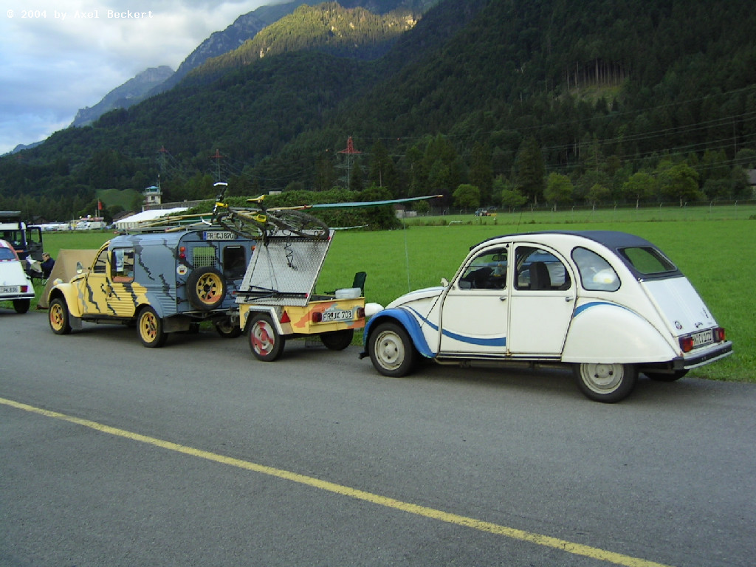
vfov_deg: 37.7
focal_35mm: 38
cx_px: 378
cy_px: 284
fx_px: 830
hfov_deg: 49.0
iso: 50
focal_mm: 6
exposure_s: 1/61.6
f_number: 3
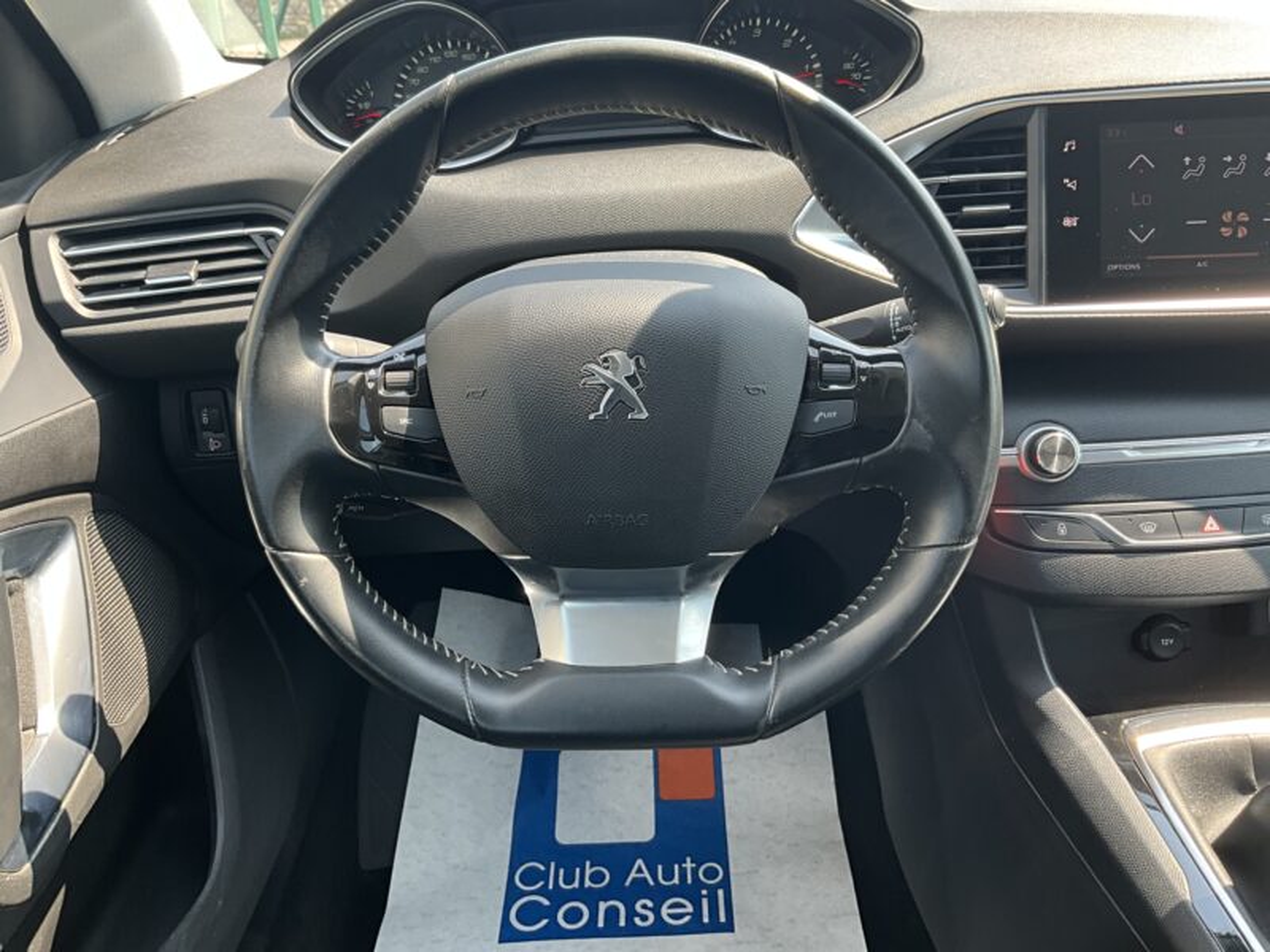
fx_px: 1064
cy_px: 476
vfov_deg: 48.2
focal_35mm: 29
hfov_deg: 61.7
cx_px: 635
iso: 32
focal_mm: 3
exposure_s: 1/122
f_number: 1.8
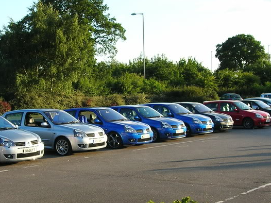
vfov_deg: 19.8
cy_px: 129
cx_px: 105
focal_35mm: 74
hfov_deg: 26.3
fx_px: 579
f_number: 4.8
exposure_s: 1/169
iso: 64
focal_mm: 7.8
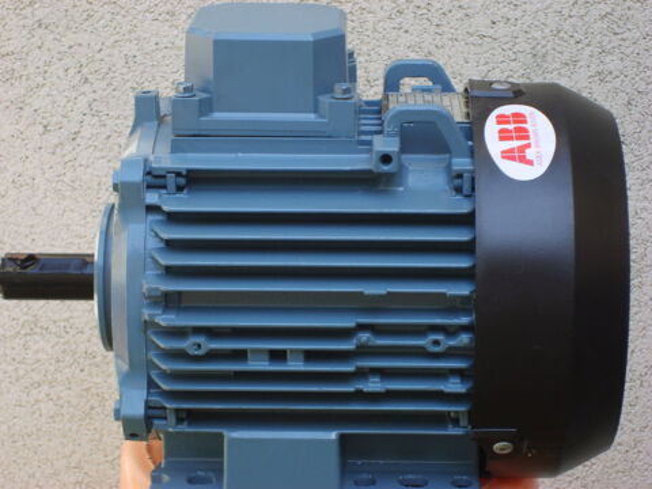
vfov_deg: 16.1
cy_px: 244
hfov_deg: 21.3
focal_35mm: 92
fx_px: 1733
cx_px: 326
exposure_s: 1/90
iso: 50
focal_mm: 15.5
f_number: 4.6
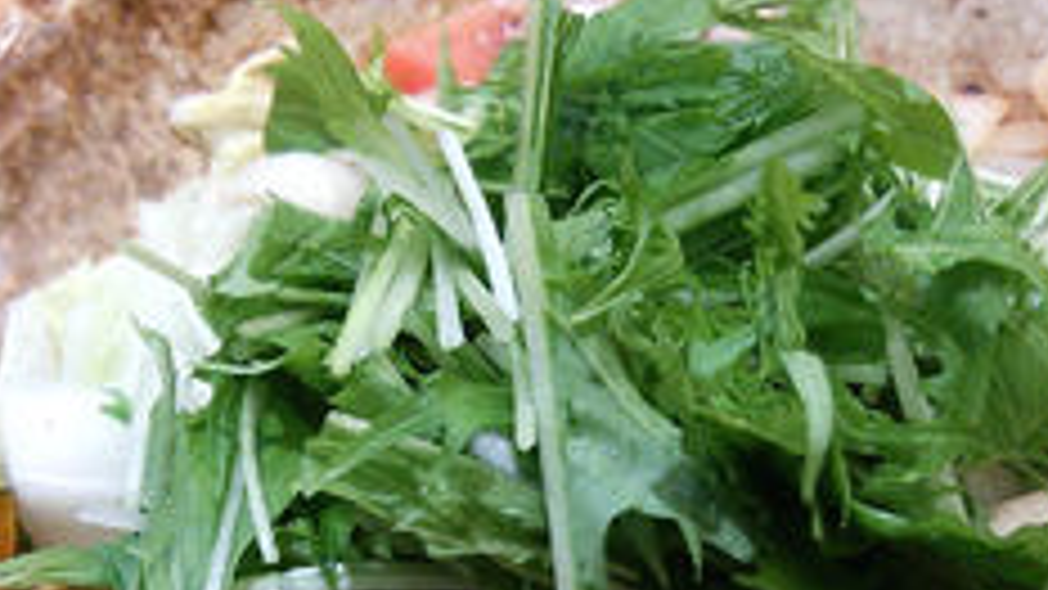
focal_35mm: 56
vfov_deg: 20.7
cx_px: 643
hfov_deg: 37.0
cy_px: 590
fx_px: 1556
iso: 80
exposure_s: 1/44
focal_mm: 4.06
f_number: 1.94
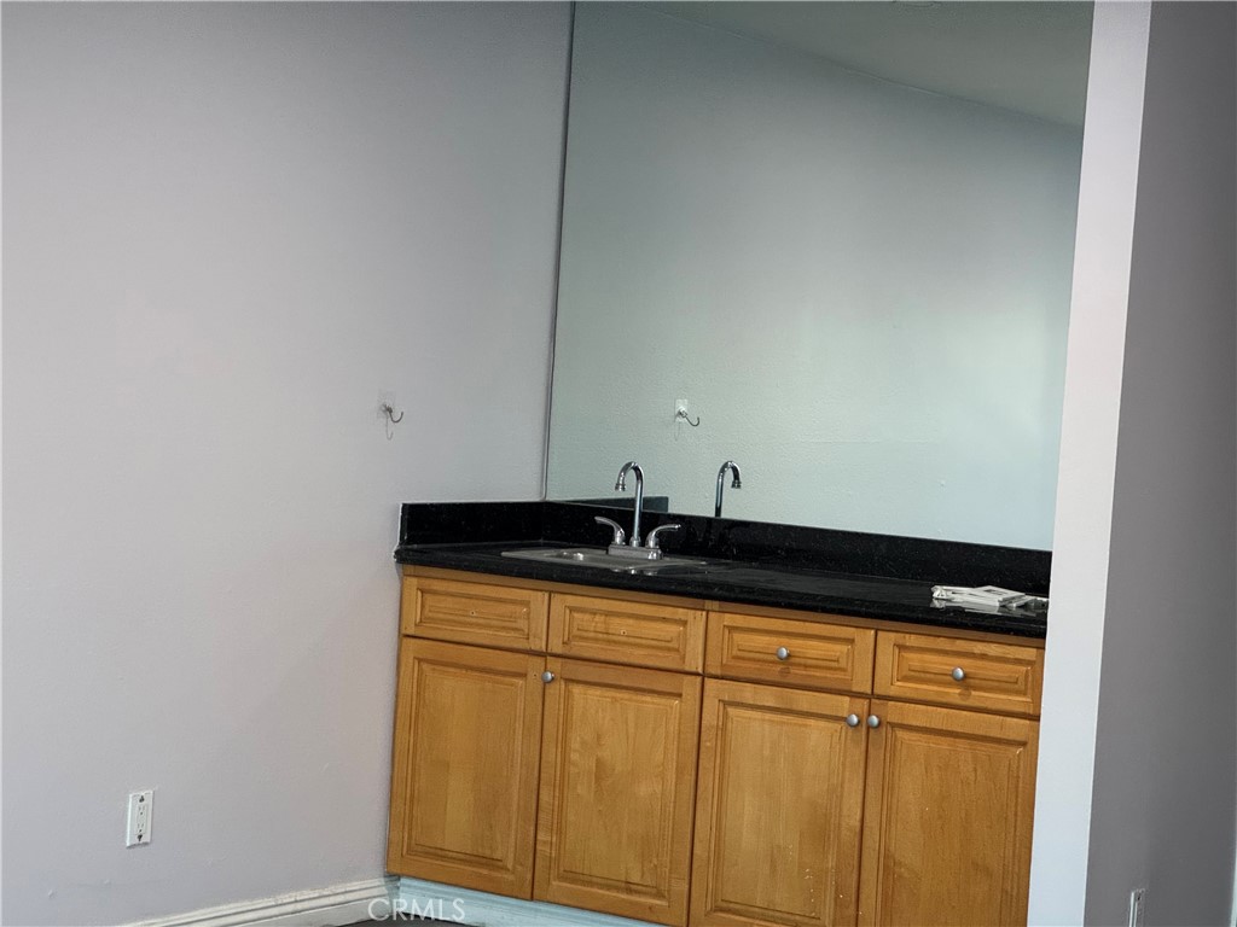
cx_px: 618
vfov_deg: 19.1
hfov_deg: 25.3
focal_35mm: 77
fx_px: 2752
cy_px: 464
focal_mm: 9
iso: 320
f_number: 2.8
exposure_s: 1/60
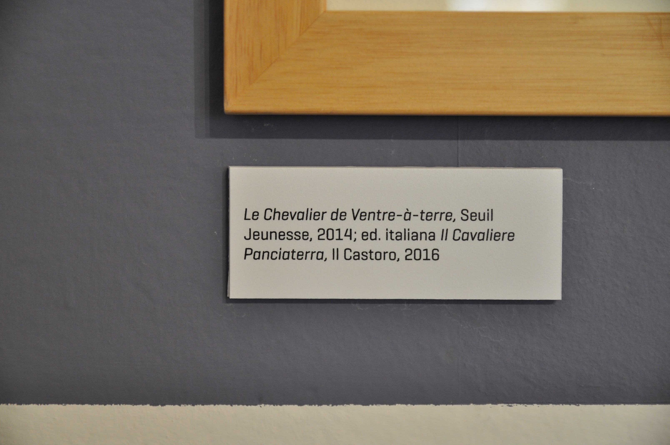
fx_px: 1394
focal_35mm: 75
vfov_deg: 18.1
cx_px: 335
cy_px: 222
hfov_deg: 27.0
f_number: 2.8
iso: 720
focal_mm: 50
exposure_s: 1/30
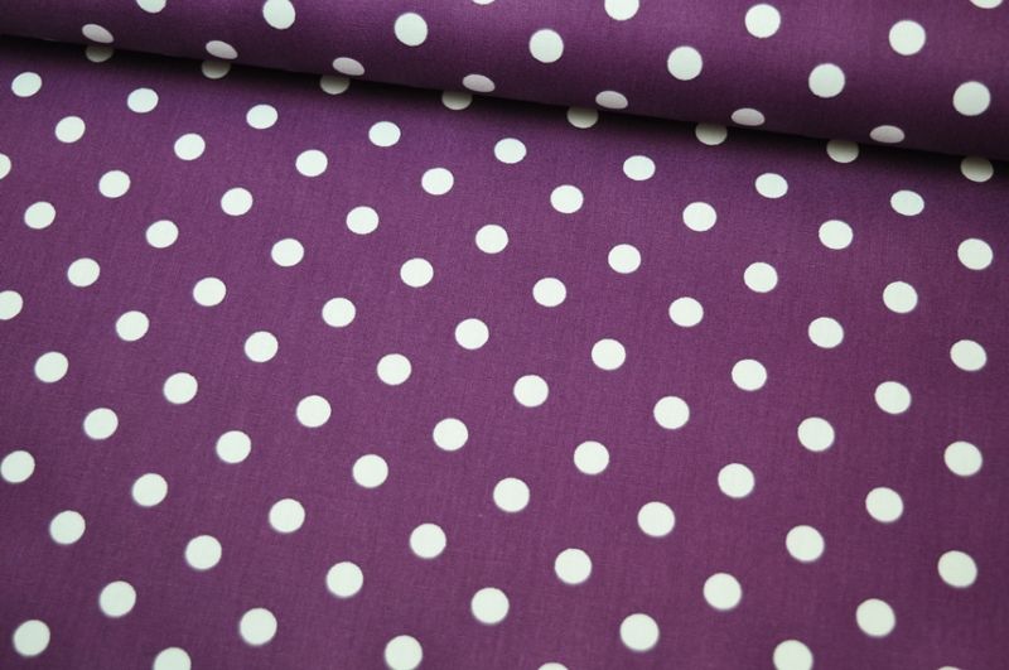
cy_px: 335
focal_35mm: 54
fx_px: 1511
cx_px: 504
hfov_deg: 36.9
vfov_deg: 25.0
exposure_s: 1/60
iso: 450
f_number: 4.8
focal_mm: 36
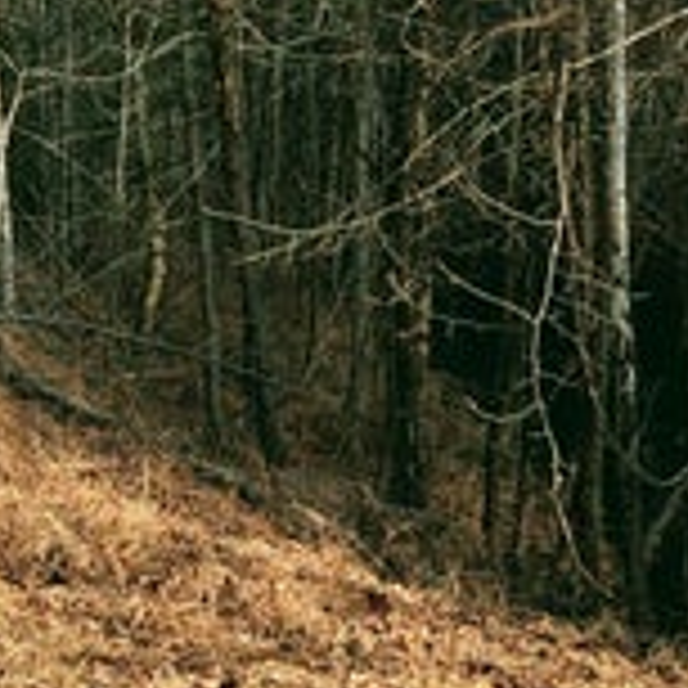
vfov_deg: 14.7
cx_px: -342
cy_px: 139
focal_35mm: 118
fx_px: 2653
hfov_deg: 13.9
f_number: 1.68
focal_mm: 6.9
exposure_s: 1/551
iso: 17
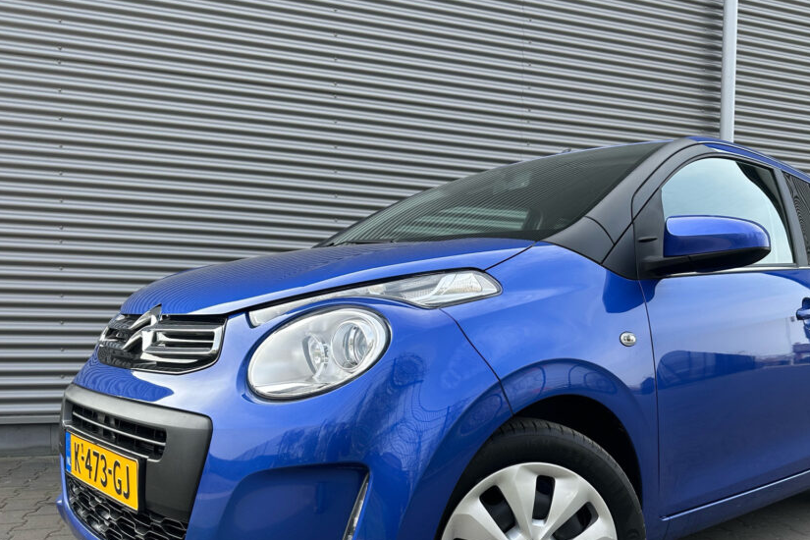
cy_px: 365
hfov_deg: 60.0
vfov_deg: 41.7
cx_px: 469
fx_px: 697
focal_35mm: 31
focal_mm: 6.86
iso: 80
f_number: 1.78
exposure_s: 1/850
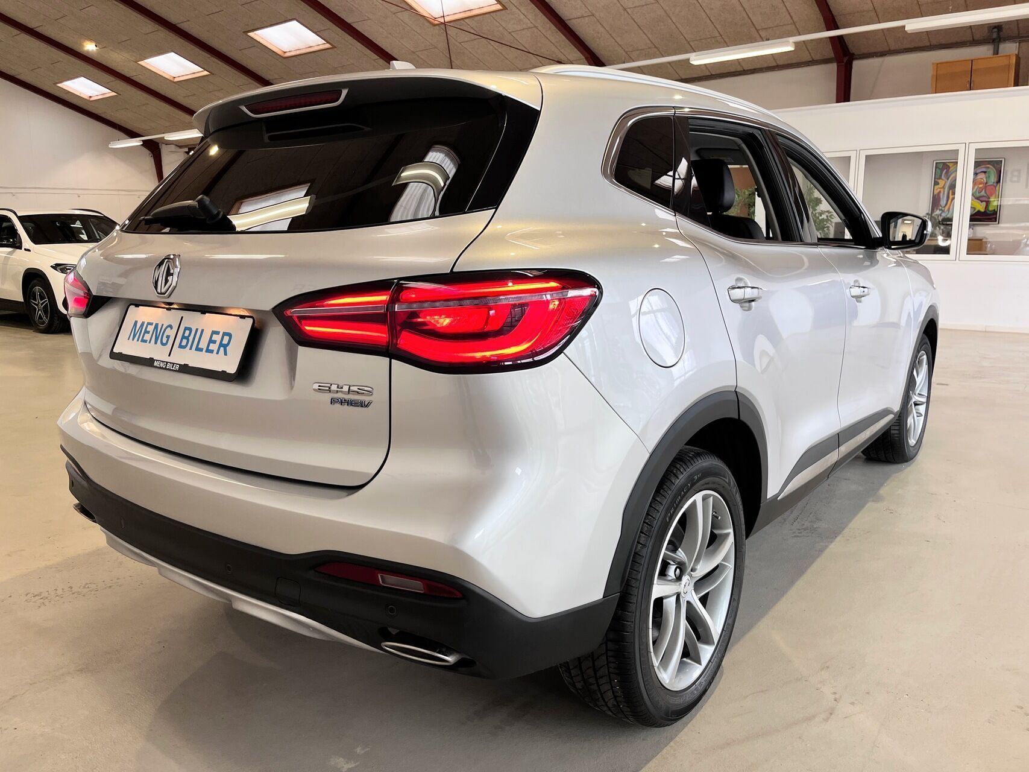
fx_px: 773
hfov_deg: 67.3
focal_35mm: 26
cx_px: 514
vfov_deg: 53.1
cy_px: 386
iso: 64
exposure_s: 1/100
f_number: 1.6
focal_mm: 5.1
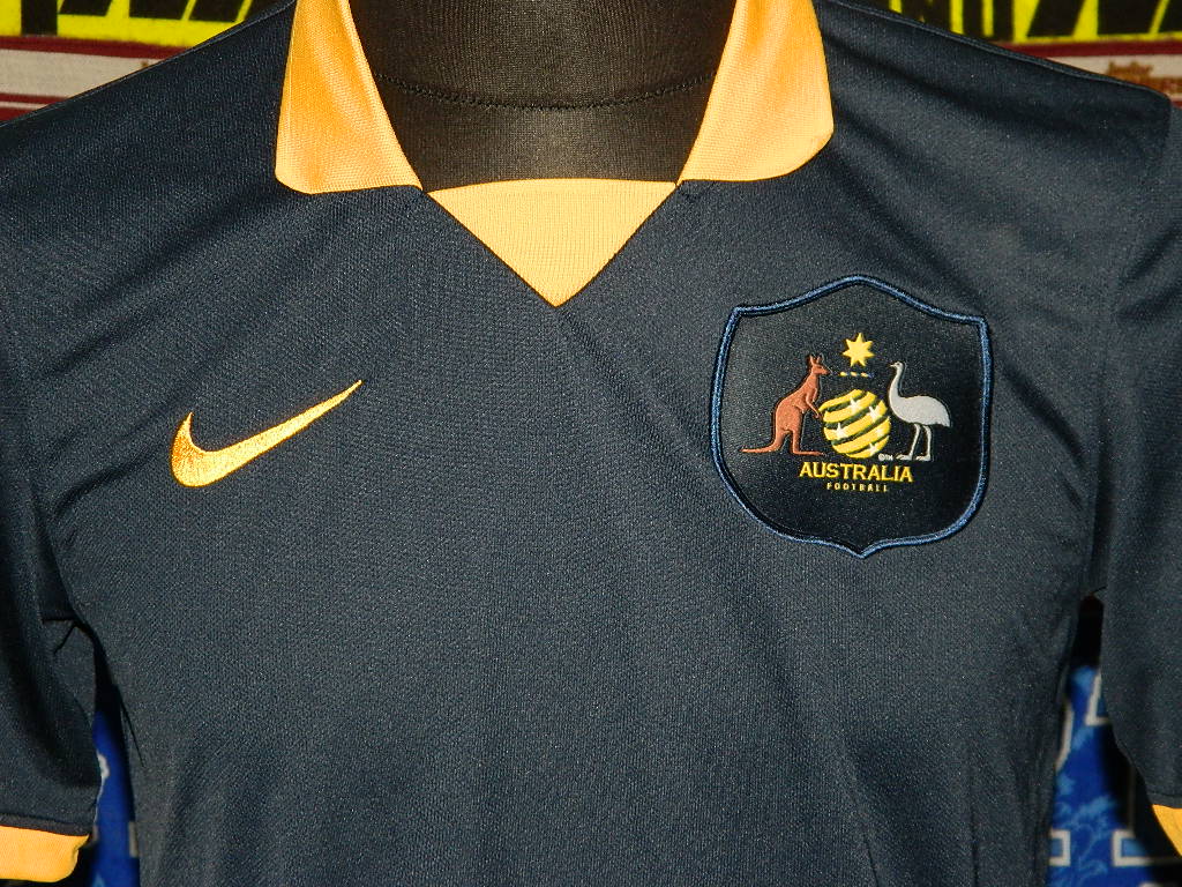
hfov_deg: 23.3
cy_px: 444
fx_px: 2868
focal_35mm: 84
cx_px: 591
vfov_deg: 17.6
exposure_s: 1/50
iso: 200
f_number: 4.2
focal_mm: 15.1
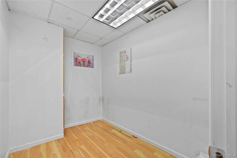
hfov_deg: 104.3
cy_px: 79
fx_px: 92
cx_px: 118
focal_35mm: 14
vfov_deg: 81.2
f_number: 8
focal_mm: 14
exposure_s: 1/2.5
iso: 100
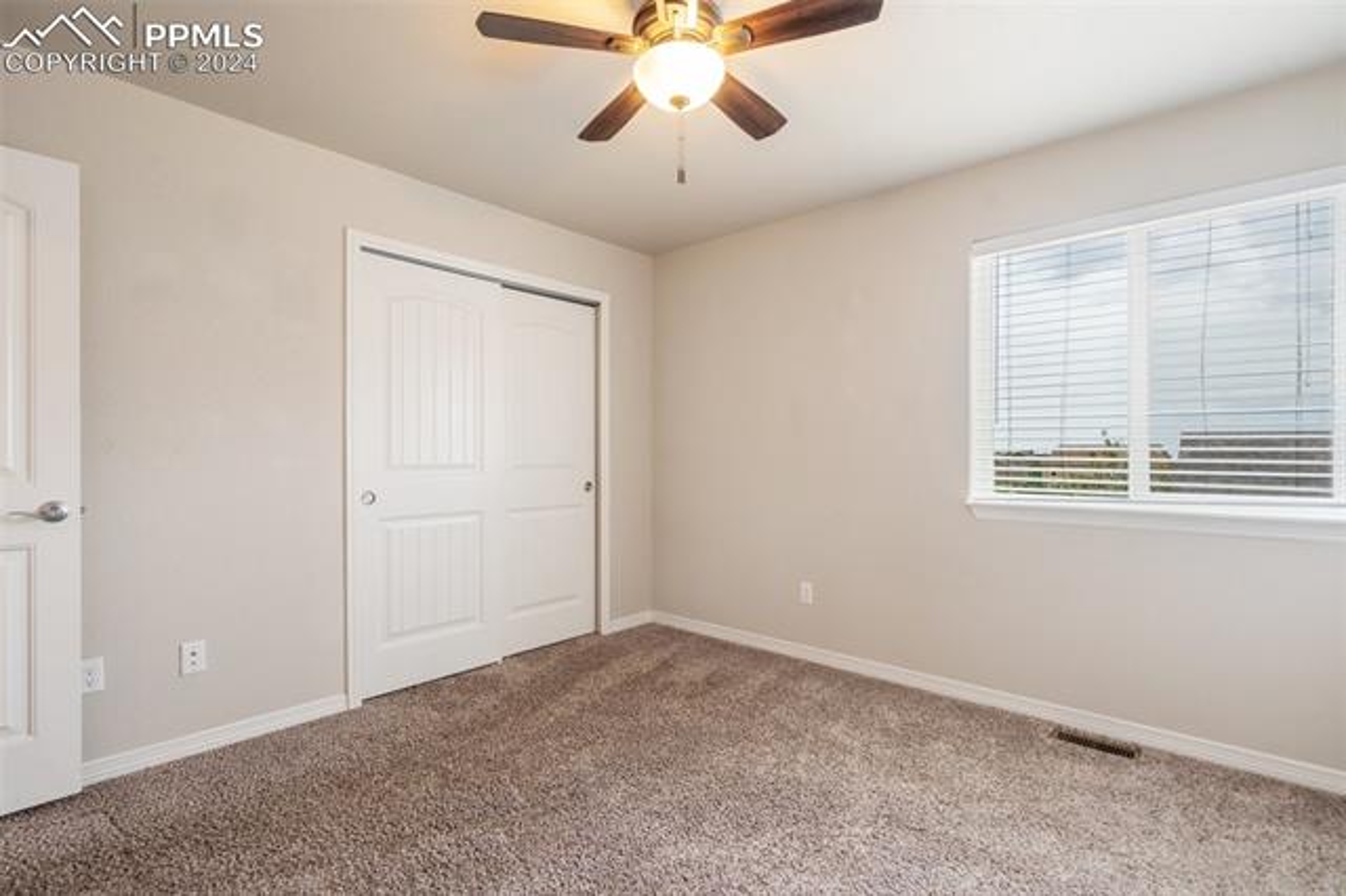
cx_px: 673
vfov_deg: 73.7
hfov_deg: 96.8
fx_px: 598
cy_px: 448
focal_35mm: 16
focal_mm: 16
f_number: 7.1
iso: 250
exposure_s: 1/15
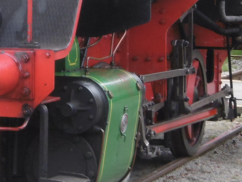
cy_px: -28
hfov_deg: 12.0
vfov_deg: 9.0
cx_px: 0
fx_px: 1140
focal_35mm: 163
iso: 100
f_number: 3.8
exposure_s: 1/80
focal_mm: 7.7
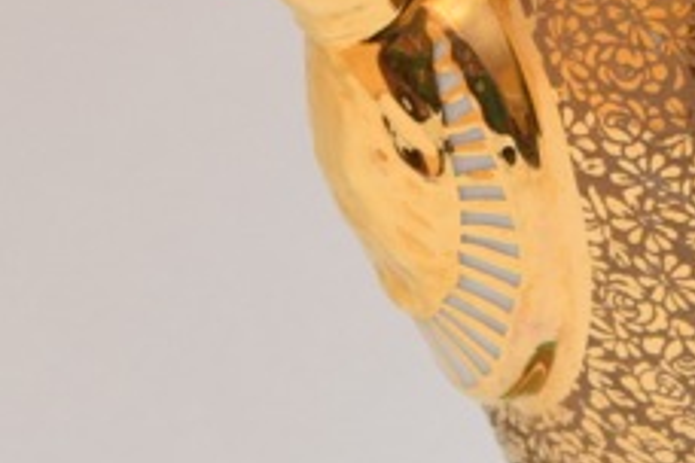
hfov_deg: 5.7
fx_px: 6972
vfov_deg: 3.8
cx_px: 814
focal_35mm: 361
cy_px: -196
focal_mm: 55
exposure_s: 1/80
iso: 800
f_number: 5.6
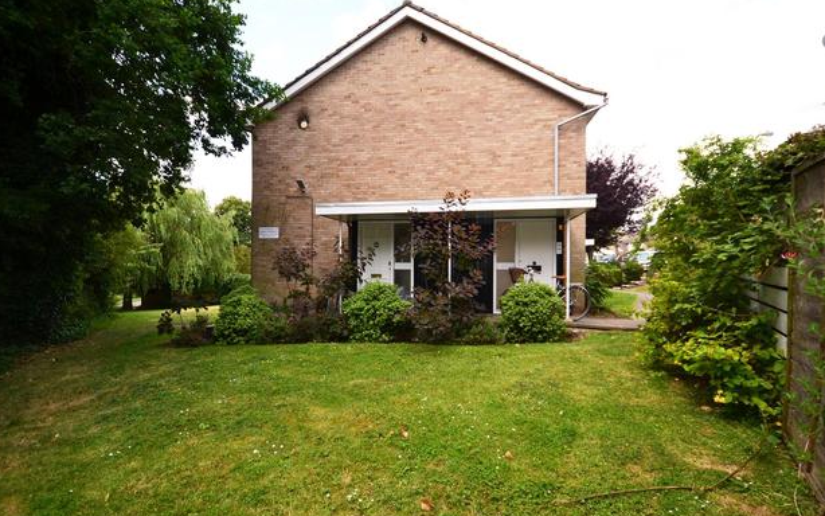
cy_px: 260
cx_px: 417
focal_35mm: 18
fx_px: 394
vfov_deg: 66.4
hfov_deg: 92.6
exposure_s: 1/160
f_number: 6.3
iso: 100
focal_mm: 11
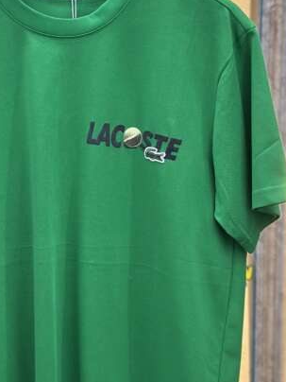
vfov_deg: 20.6
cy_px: 222
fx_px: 1047
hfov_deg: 15.5
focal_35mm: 95
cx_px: 78
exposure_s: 1/120
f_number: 1.78
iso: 250
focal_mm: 6.86
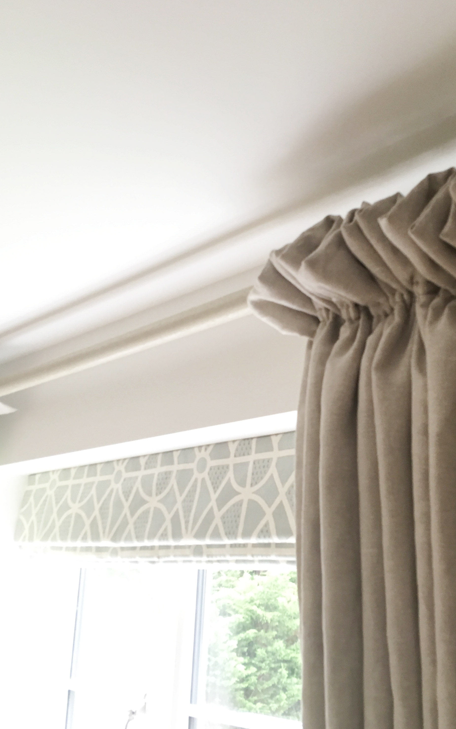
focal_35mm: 42
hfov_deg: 30.3
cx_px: 308
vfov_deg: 47.2
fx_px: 835
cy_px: 361
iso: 125
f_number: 2.2
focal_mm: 4.15
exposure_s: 1/33
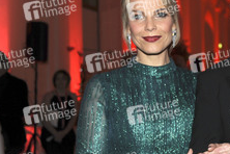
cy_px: 86
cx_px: 229
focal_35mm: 89
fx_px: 569
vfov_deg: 15.4
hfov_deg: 22.0
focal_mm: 44
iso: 800
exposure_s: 1/250
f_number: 4.2
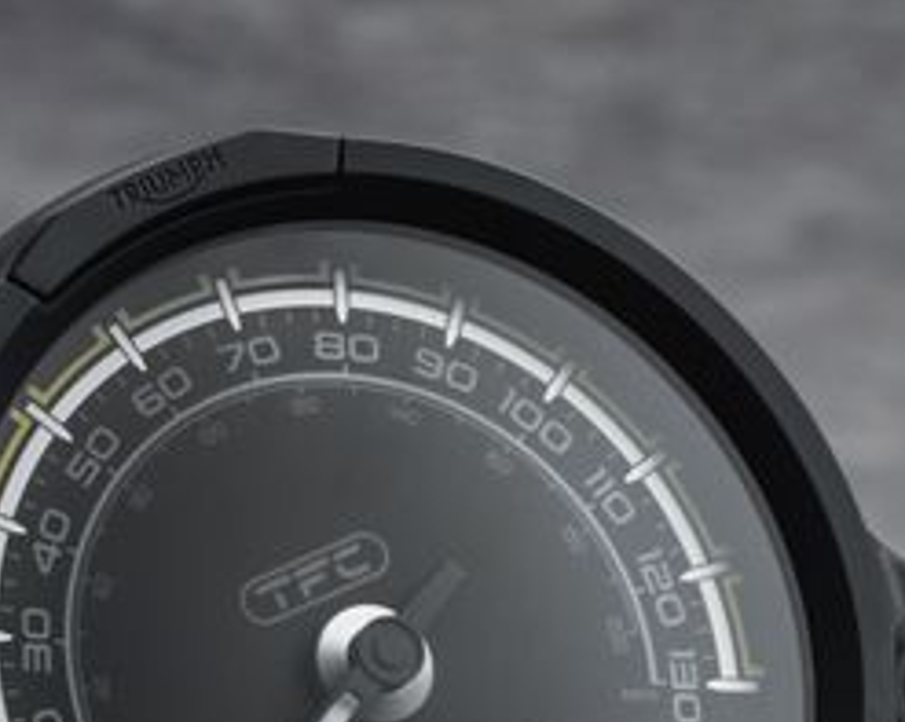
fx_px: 11049
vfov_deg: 3.7
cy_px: 1635
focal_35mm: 413
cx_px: 1066
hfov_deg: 4.7
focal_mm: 110
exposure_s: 1
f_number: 18
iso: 100
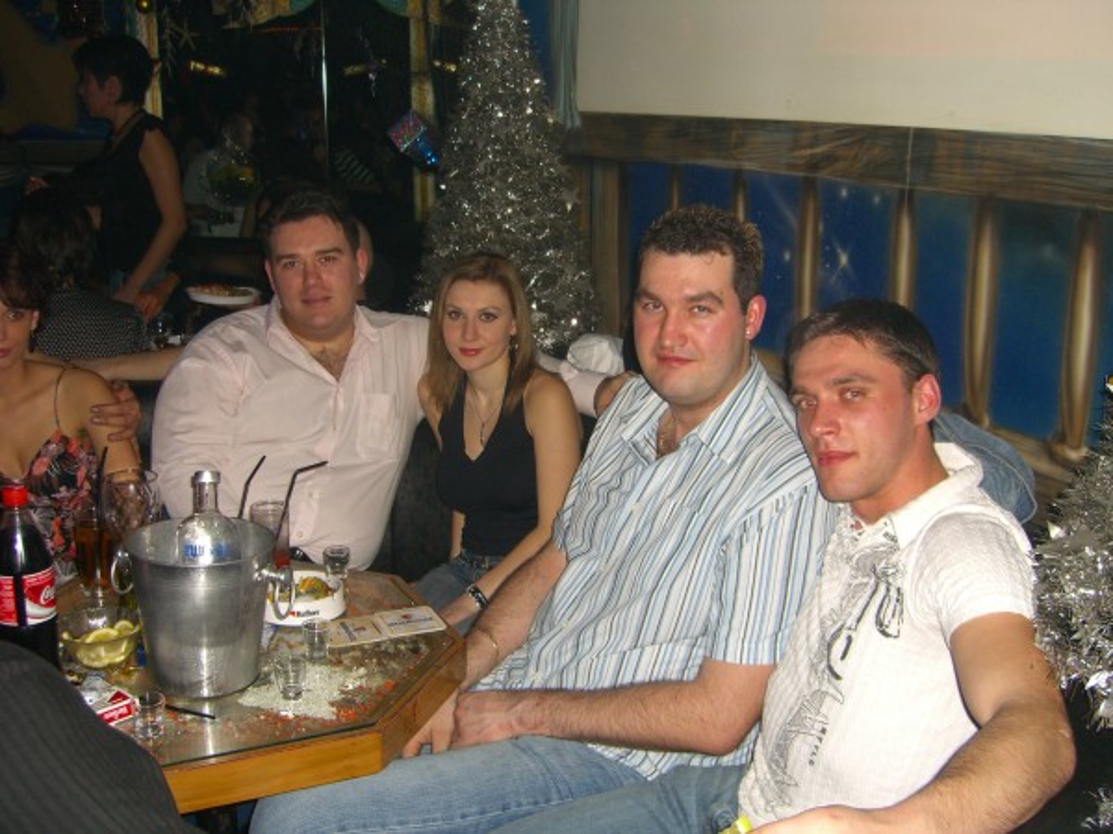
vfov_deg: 37.7
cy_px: 417
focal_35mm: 38
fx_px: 1222
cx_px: 556
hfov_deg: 49.0
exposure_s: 1/60
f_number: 2.8
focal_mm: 7.9
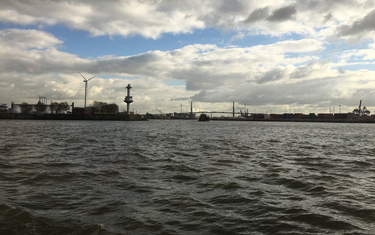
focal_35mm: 31
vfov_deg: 40.5
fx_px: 317
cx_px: 189
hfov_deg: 61.2
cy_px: 104
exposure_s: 1/718
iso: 25
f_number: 2.2
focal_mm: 4.15
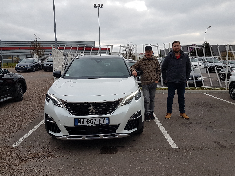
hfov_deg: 67.3
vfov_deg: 53.1
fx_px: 177
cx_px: 118
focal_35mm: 26
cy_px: 88
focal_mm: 4.2
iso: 40
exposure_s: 1/148
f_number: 1.7
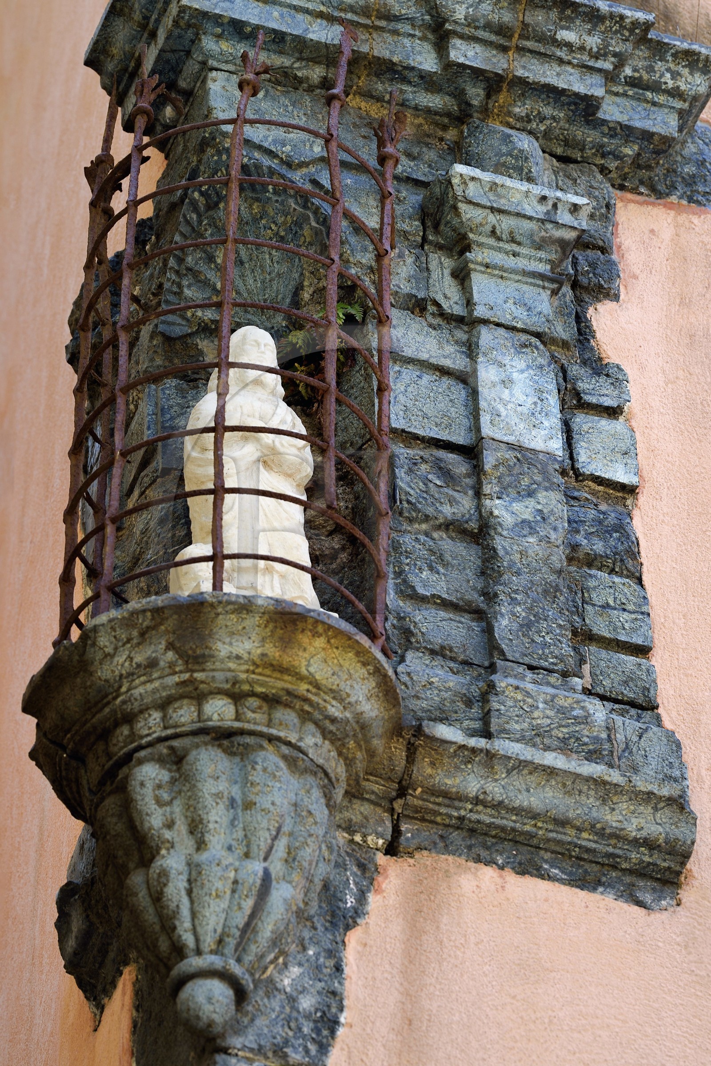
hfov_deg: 7.6
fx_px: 5332
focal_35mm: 180
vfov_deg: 11.4
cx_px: 356
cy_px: 533
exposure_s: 1/200
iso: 200
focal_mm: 180
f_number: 7.1
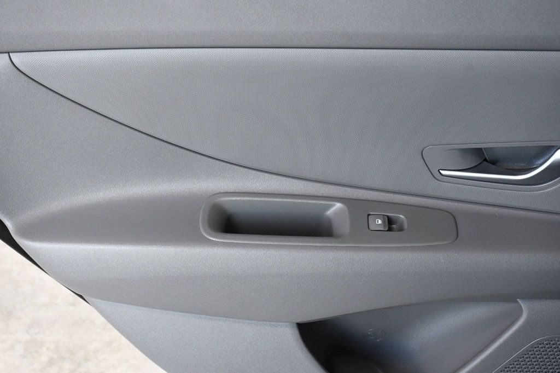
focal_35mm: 72
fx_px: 1120
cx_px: 280
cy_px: 186
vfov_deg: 18.9
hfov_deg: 28.1
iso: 2500
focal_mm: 48
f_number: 8
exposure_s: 1/250
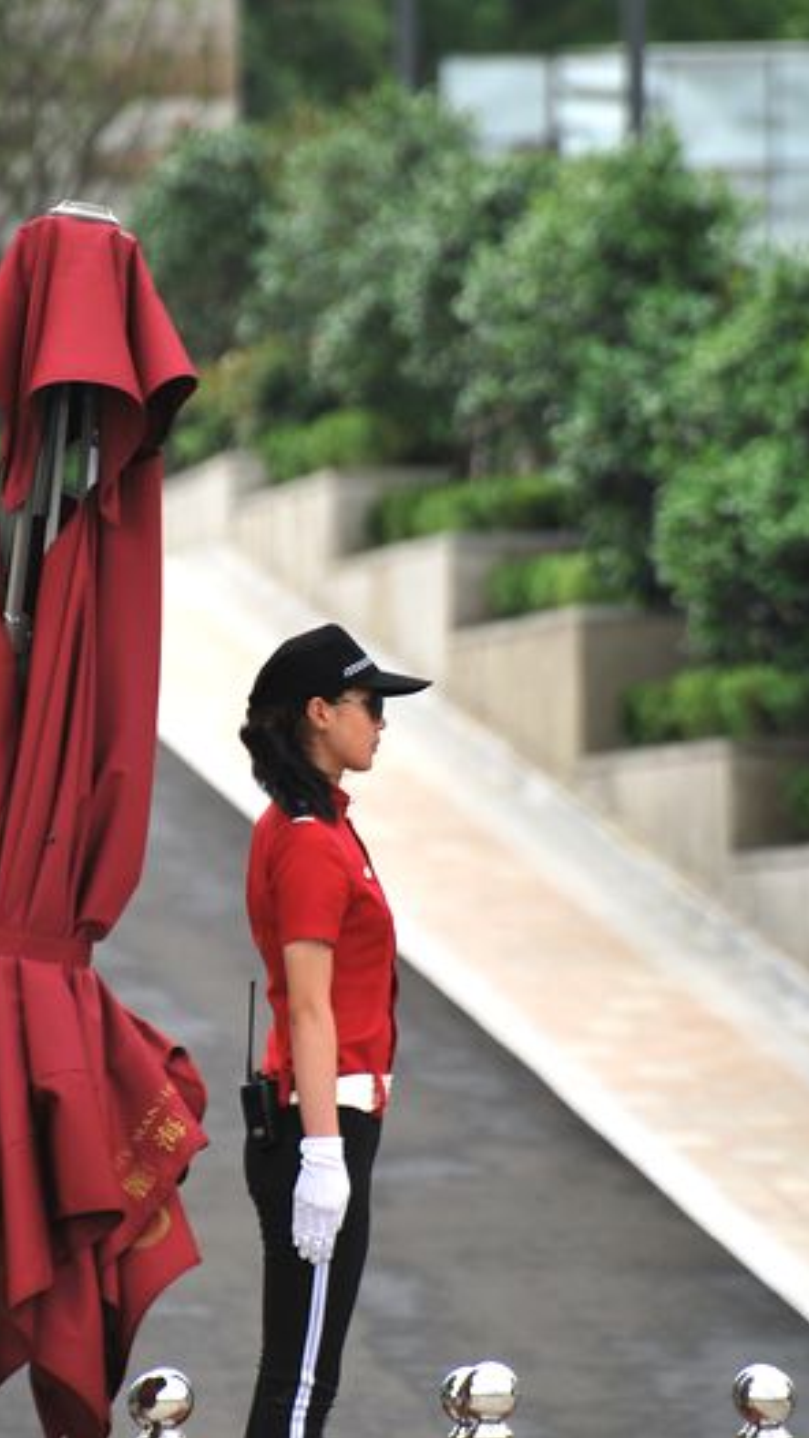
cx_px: 317
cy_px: 749
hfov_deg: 2.5
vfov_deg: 4.4
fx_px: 18795
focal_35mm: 493
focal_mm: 300
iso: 100
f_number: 5.6
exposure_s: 1/125
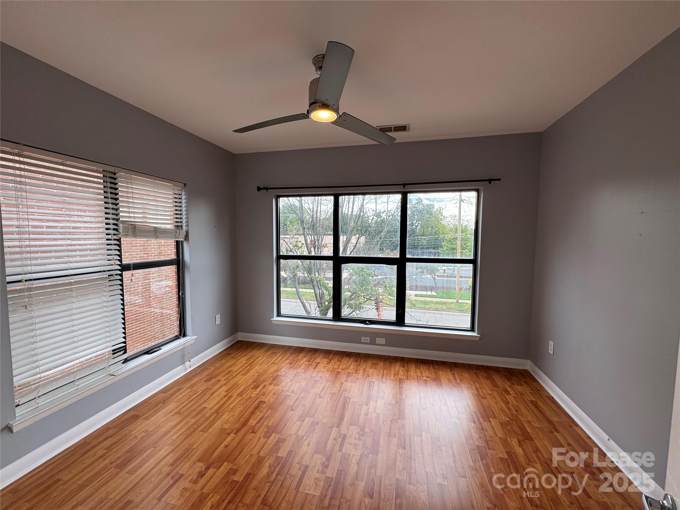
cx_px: 340
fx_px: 275
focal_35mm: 14
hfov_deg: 102.1
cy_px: 255
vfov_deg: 85.7
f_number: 2.2
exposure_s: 1/125
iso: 40
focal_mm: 2.22
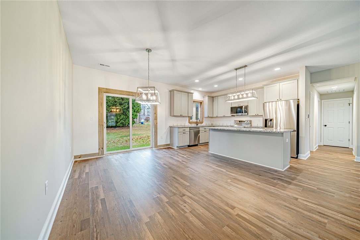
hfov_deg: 112.6
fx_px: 120
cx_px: 180
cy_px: 120
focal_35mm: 12
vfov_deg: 89.9
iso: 50
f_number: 11
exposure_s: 1/13
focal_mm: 12
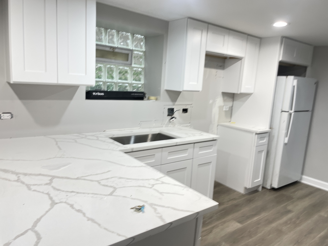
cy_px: 123
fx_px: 246
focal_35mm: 26
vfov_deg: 53.1
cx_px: 164
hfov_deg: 67.3
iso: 80
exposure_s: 1/60
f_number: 1.6
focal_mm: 4.2
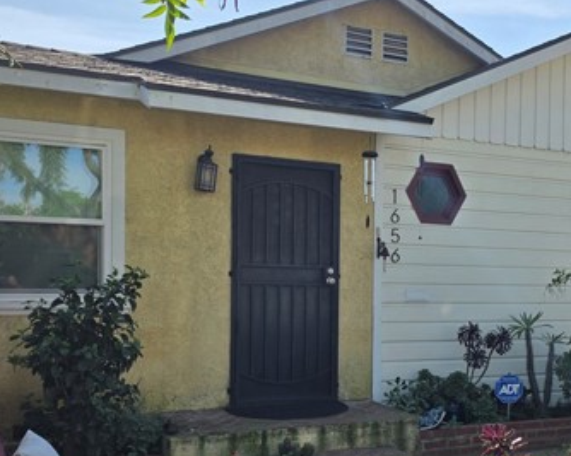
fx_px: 726
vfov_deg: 34.5
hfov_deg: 42.6
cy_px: 314
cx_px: 354
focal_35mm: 43
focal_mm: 6.3
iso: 80
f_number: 1.7
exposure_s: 1/5447
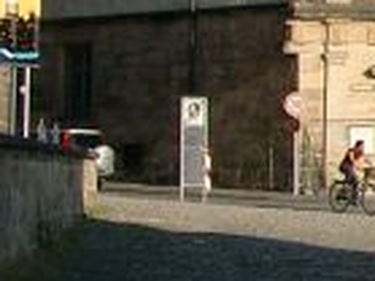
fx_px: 2803
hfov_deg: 7.0
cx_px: 1055
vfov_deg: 5.6
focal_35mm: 259
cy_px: -195
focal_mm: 9.29
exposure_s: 1/508
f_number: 4
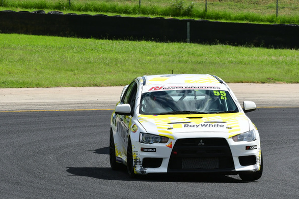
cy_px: 85
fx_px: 3398
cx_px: 185
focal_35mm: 409
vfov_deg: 3.4
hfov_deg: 5.0
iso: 400
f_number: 11
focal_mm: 200
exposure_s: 1/640
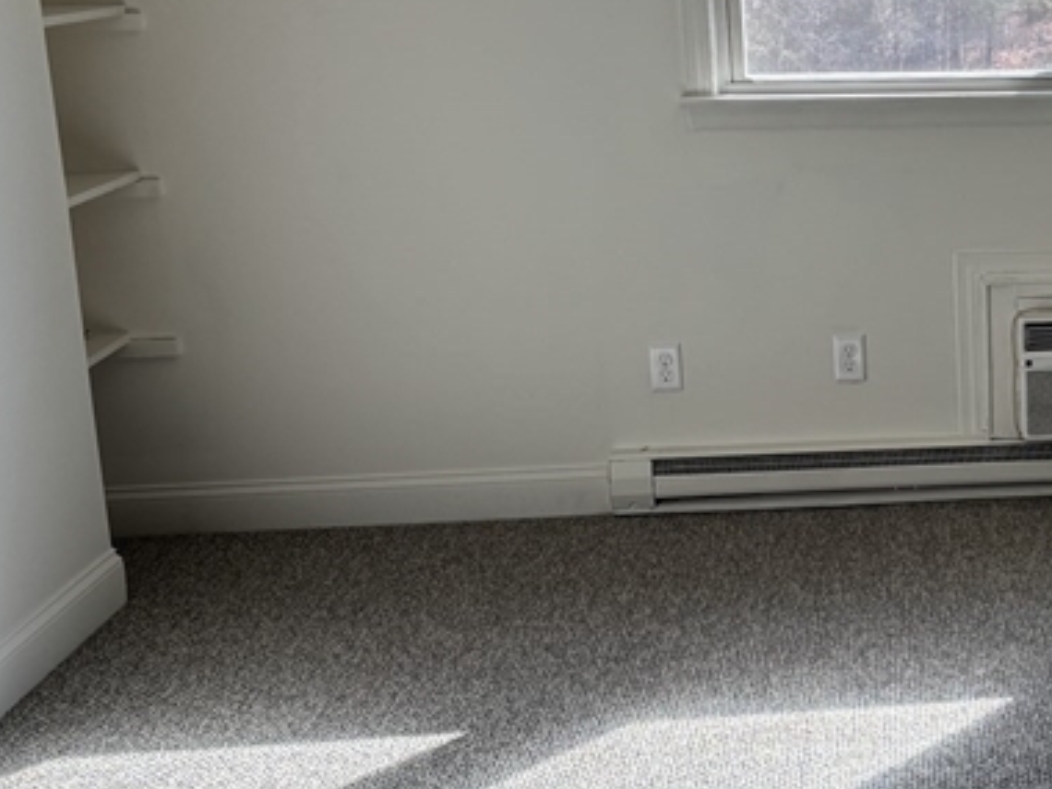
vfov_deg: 21.0
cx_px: 1146
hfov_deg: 25.8
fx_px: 2127
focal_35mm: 70
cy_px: 335
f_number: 1.6
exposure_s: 1/141
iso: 40
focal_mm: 5.96
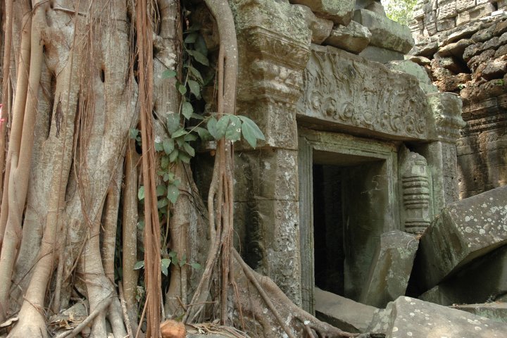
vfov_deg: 36.9
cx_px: 254
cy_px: 169
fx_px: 507
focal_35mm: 36
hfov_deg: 53.1
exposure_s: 1/60
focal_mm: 24
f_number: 4
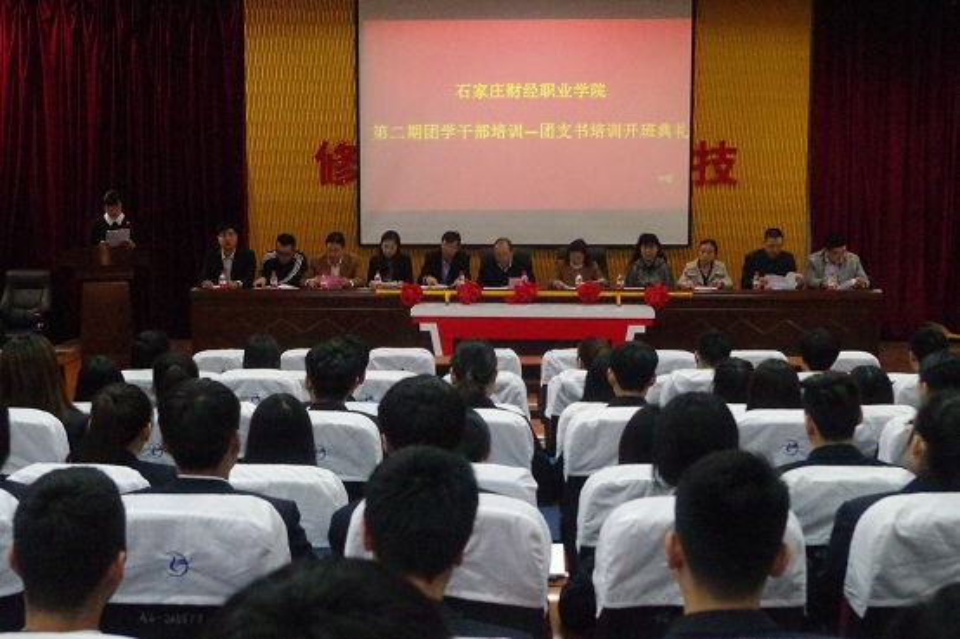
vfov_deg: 29.2
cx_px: 480
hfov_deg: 42.8
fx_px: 1226
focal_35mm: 46
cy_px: 320
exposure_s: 1/125
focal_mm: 30.63
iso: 12800
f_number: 5
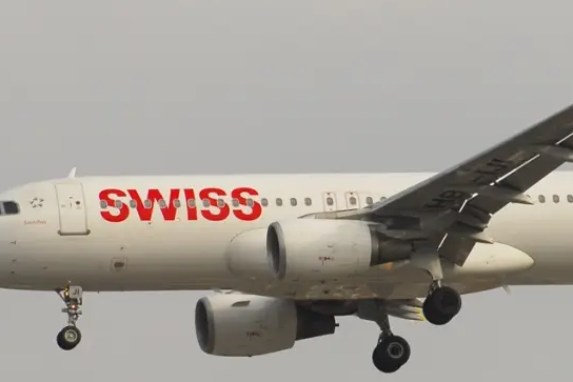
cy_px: 225
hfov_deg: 4.3
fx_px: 7642
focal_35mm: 480
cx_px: 432
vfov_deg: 2.9
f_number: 8
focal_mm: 170
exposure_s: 1/500
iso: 200
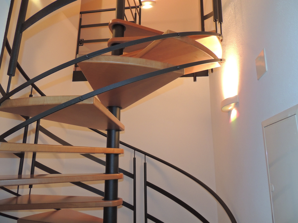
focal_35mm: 24
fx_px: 207
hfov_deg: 71.6
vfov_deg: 56.8
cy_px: 112
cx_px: 149
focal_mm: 4.3
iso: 360
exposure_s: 1/40
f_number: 3
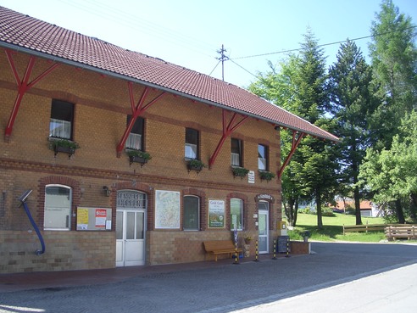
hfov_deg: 52.6
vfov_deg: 40.7
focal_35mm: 35
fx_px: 422
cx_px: 208
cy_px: 156
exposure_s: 1/160
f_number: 4.3
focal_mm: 5.8
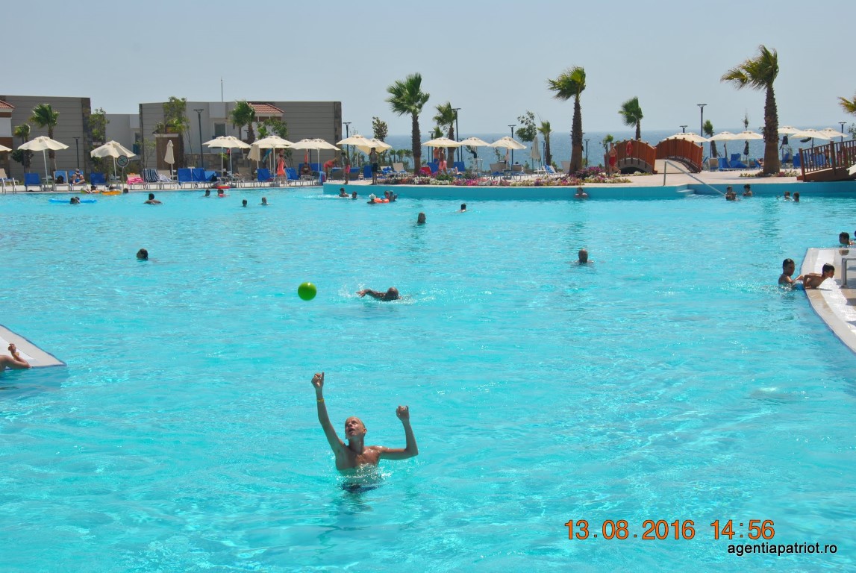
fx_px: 1500
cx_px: 428
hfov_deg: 31.9
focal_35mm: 63
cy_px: 286
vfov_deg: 21.6
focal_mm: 42
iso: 100
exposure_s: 1/400
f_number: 10
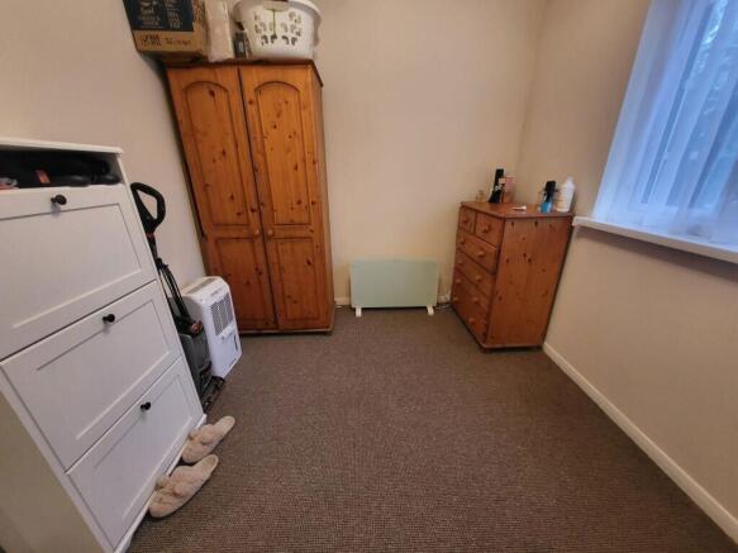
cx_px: 369
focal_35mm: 13
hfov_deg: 106.2
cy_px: 276
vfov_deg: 89.9
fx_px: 277
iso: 250
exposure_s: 1/50
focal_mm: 1.74
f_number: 2.2
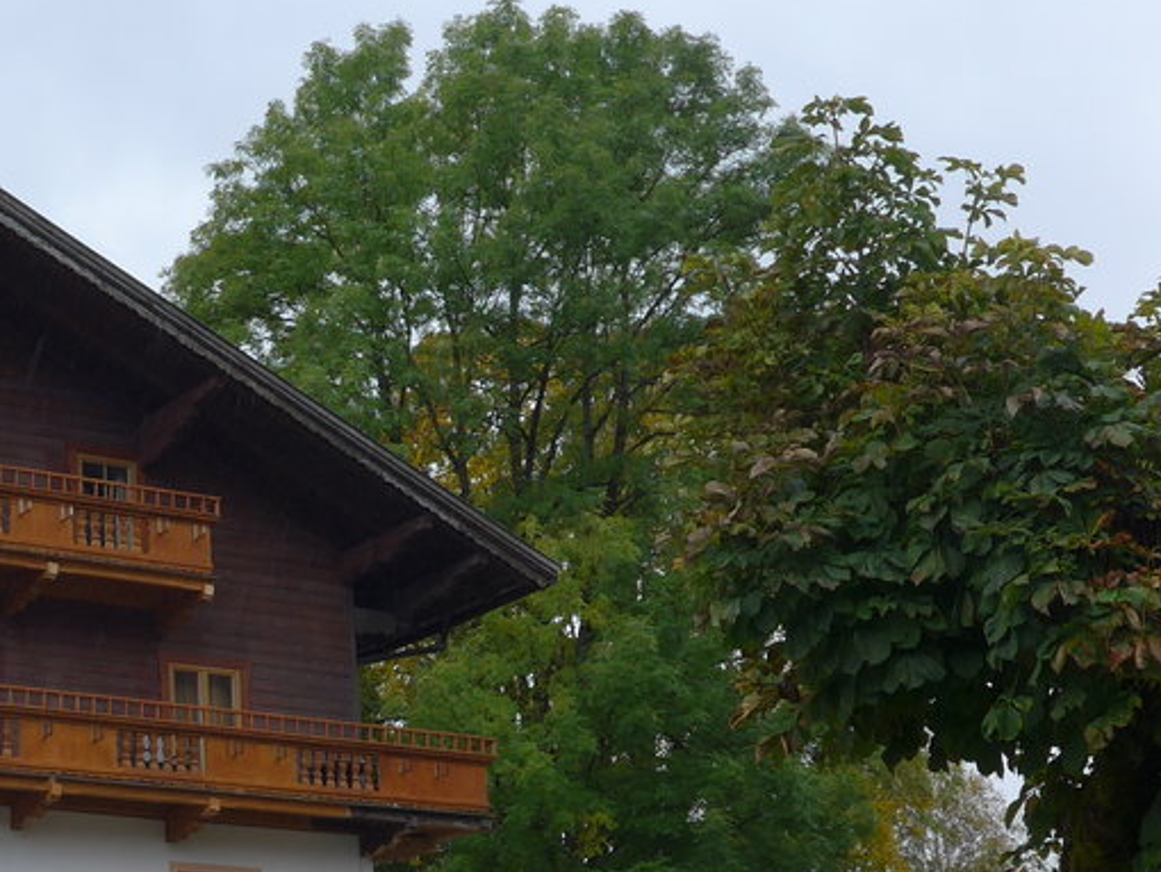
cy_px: 719
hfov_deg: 23.6
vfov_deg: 18.3
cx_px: 52
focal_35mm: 80
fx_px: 2684
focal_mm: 7
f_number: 2.8
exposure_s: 1/160
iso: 80
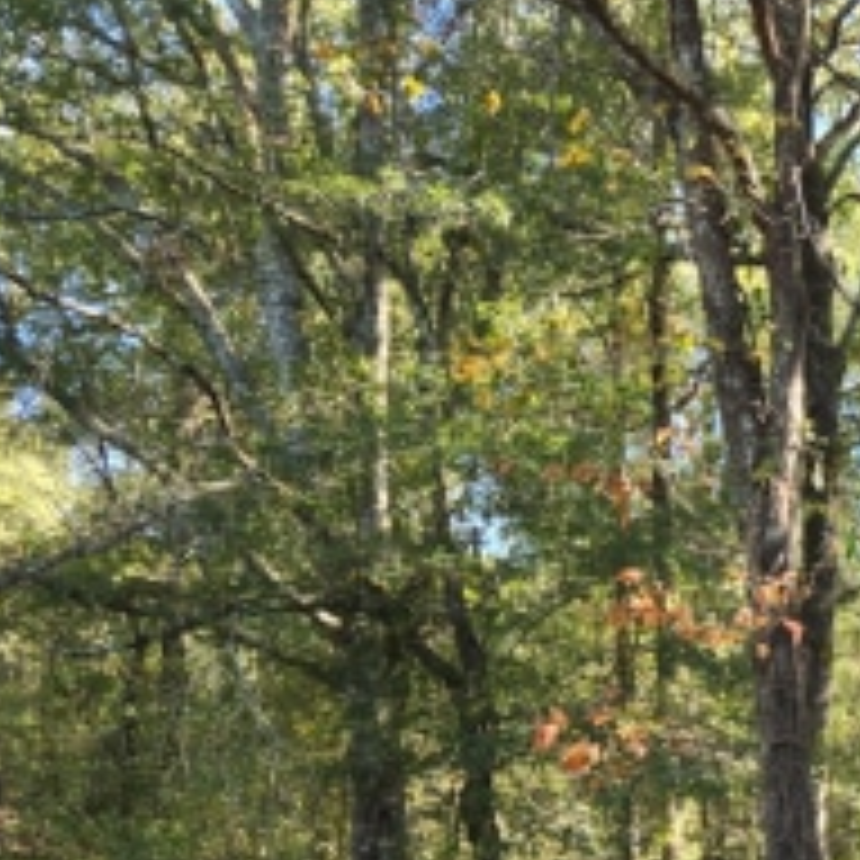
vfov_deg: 24.2
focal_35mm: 68
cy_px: 869
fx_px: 1911
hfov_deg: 21.6
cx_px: 1252
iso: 40
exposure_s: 1/180
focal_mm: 5.4
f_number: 1.8
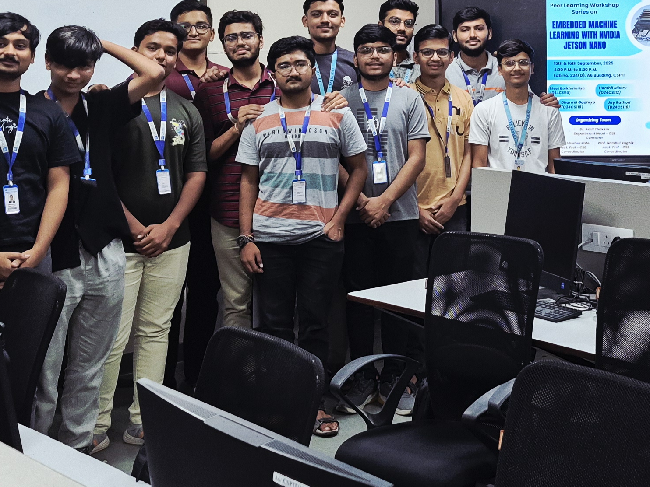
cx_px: 528
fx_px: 1164
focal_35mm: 62
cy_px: 55
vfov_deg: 23.1
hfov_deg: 30.4
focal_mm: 5.4
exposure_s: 1/100
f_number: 1.8
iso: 160
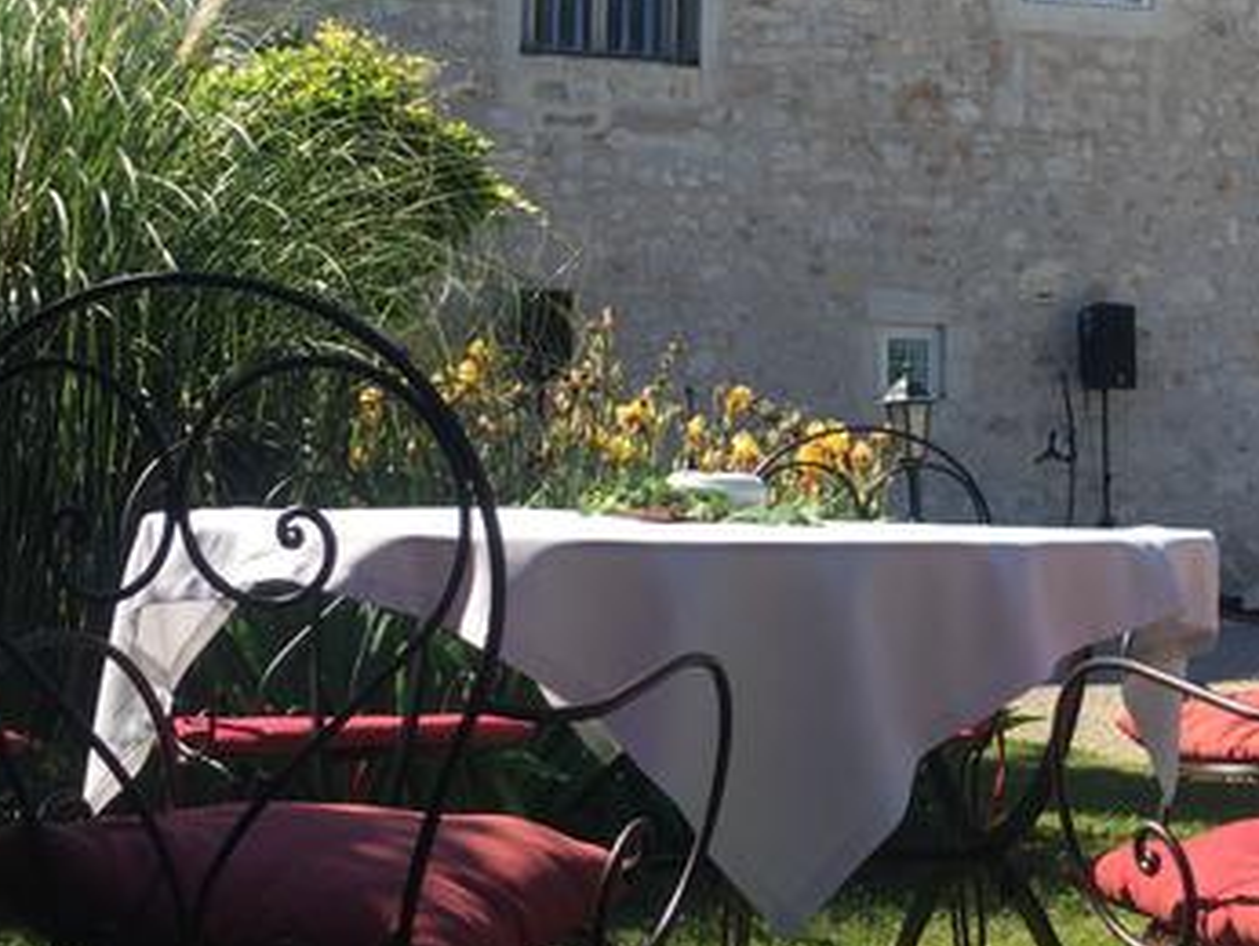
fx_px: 2439
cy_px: 142
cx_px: 932
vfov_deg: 21.6
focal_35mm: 67
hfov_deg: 28.6
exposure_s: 1/1236
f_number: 2.2
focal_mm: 4.15
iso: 32
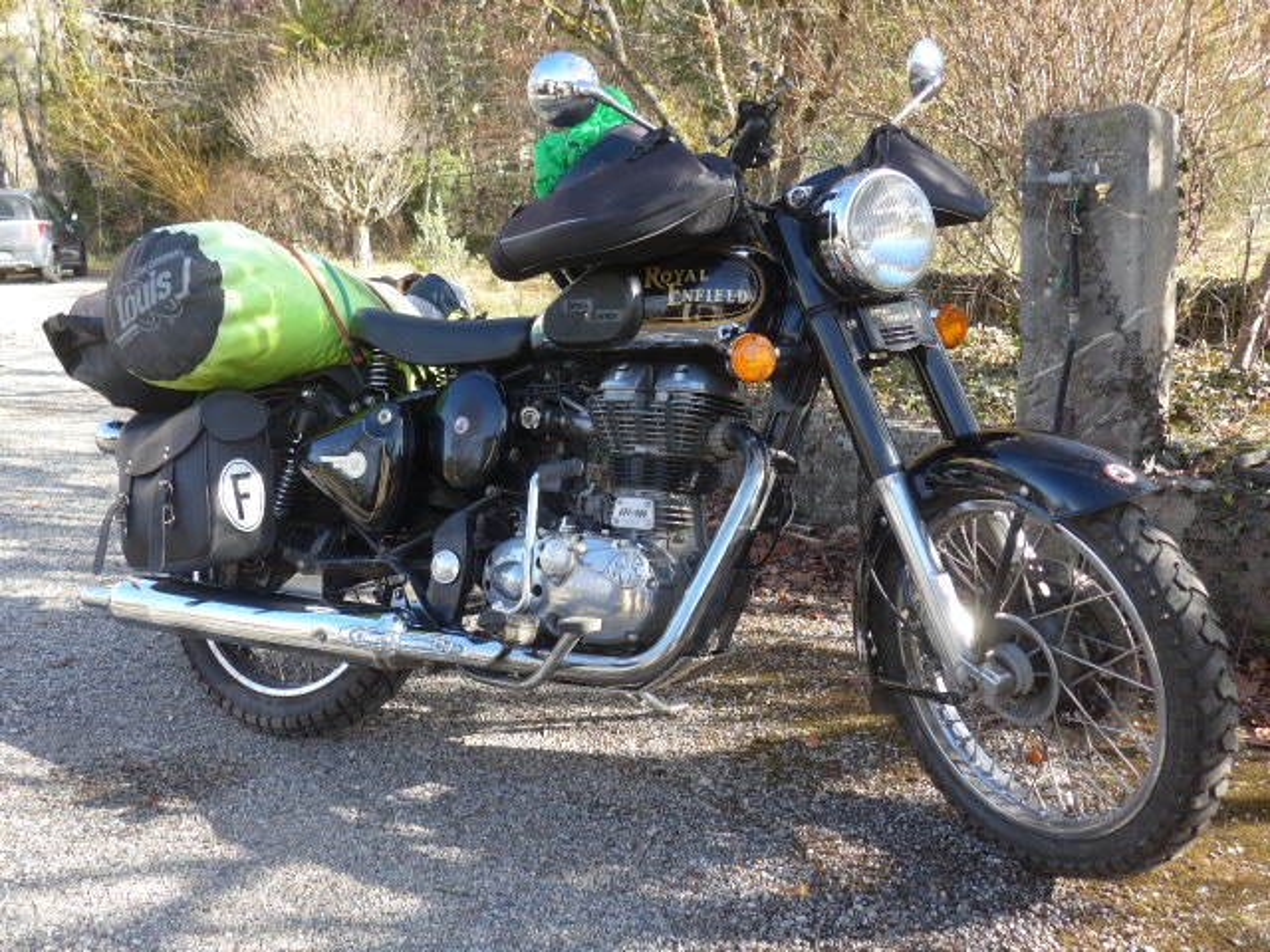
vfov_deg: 48.2
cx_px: 635
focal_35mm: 29
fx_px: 1064
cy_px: 476
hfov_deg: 61.7
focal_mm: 6
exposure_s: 1/200
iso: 80
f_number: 2.8
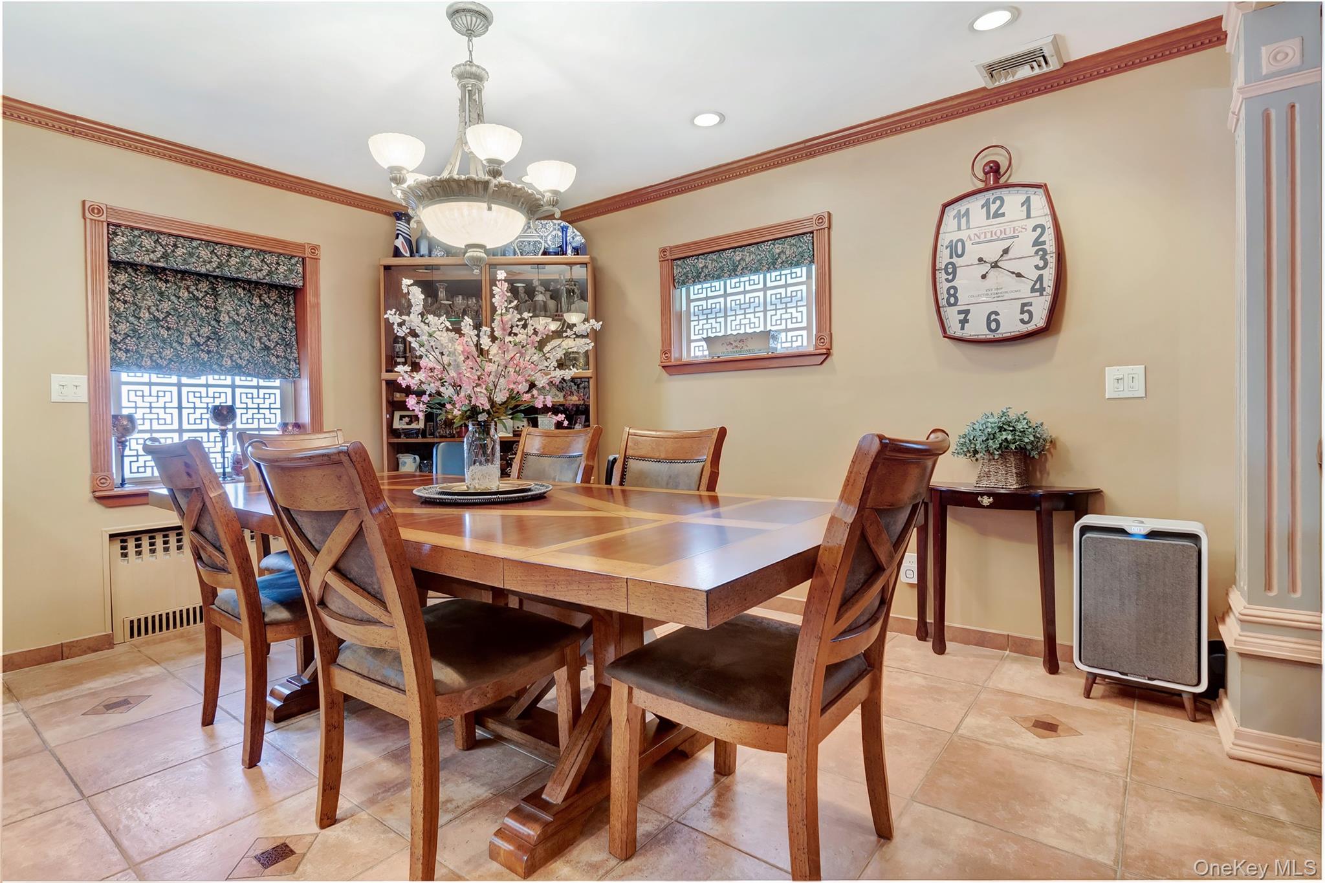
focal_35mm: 18
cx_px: 662
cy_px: 442
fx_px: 662
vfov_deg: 67.4
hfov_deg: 90.0
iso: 800
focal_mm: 12
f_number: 9
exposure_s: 1/6
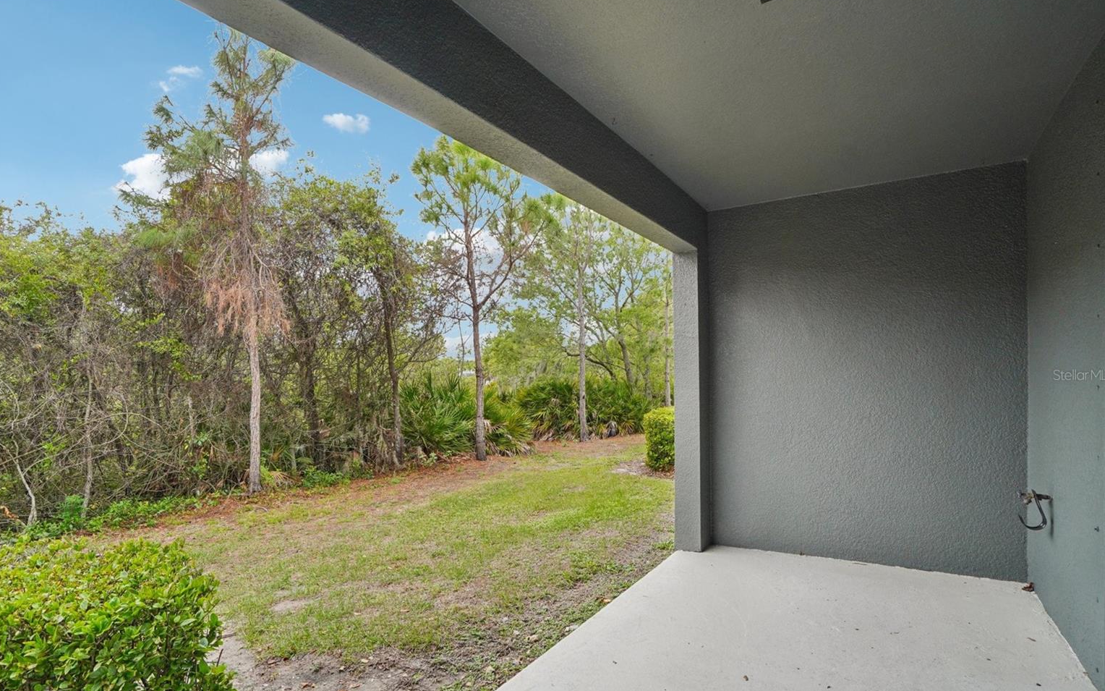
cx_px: 539
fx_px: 482
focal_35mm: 16
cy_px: 375
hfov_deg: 97.8
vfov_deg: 71.1
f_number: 8
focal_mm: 10
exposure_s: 1/60
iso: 100
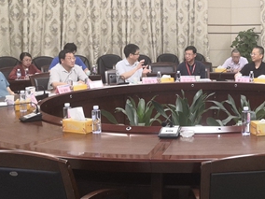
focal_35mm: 57
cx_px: 223
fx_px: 436
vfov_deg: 25.6
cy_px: 80
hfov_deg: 32.6
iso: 320
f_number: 1.8
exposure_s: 1/33.3
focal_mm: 3.95
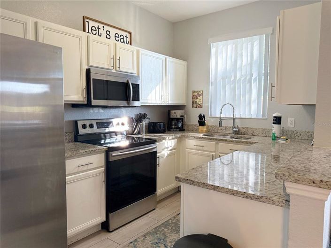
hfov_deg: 71.6
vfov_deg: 56.8
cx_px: 166
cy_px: 124
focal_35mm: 24
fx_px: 229
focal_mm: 6.76
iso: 200
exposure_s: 1/222
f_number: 1.78
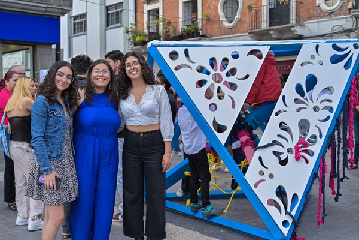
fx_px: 409
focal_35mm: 41
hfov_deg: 47.4
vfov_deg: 32.6
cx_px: 180
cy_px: 120
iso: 320
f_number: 4
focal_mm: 41
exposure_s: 1/800
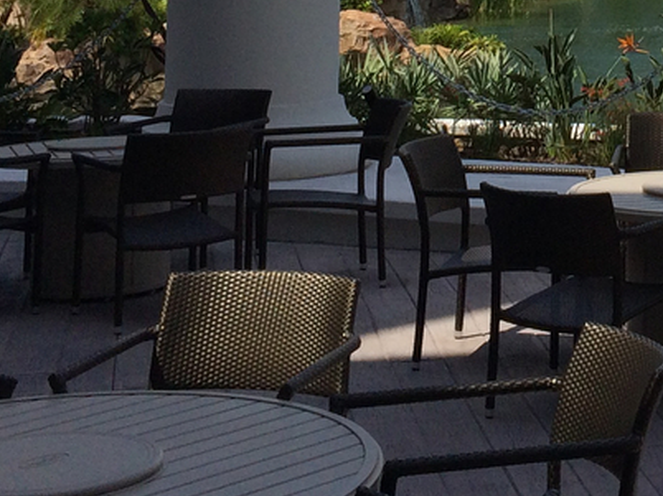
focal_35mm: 104
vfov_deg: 13.0
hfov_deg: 18.2
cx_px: 721
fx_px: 1991
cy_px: -364
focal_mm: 4.15
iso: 32
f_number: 2.2
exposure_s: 1/4115
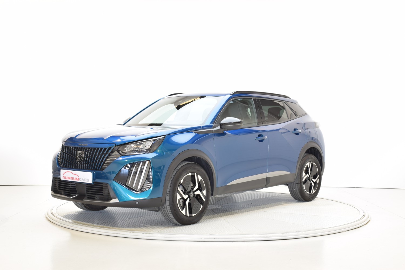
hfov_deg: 41.1
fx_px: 540
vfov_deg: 28.1
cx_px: 202
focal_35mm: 48
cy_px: 135
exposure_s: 1/2
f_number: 11
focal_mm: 32
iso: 100
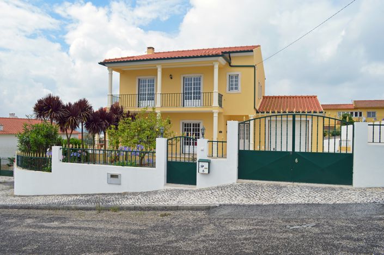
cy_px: 128
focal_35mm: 27
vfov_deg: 47.8
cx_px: 192
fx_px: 288
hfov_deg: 67.5
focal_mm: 18
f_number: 8
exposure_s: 1/250
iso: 100
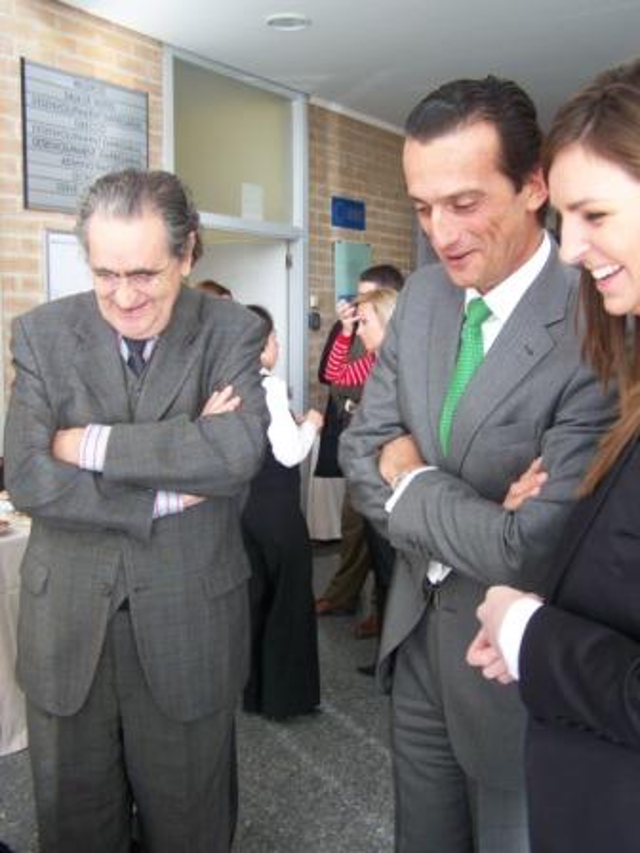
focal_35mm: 38
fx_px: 937
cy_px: 426
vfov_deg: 49.0
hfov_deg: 37.7
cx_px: 320
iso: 125
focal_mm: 6.3
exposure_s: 1/60
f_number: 2.8
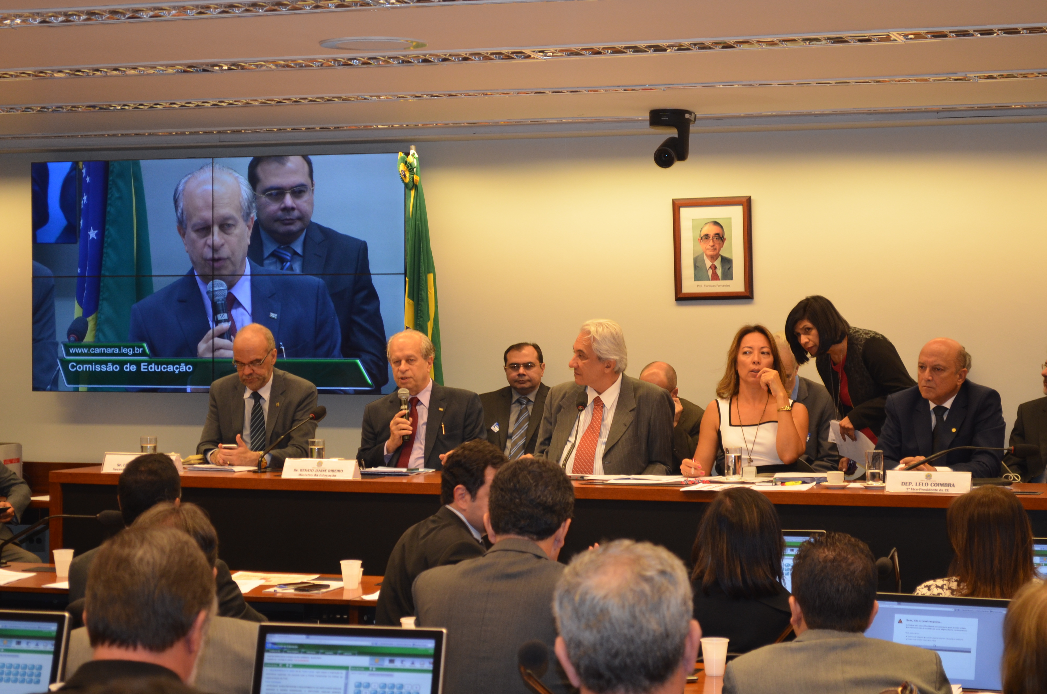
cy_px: 347
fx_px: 2394
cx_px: 524
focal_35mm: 82
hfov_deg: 24.7
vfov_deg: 16.5
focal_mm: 55
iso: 560
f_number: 5.6
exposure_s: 1/60
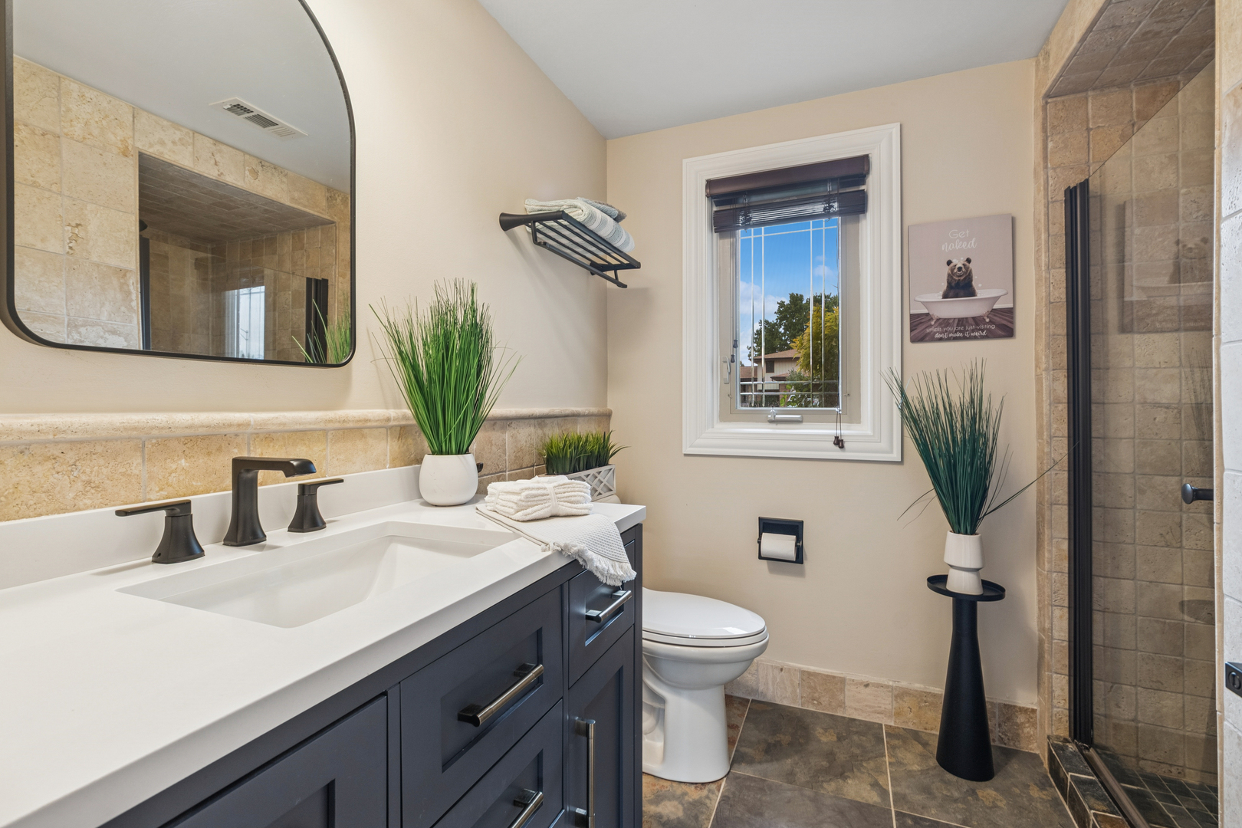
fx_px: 517
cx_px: 621
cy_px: 414
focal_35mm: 15
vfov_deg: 77.3
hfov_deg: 100.4
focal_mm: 10
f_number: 8
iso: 250
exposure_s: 1/15
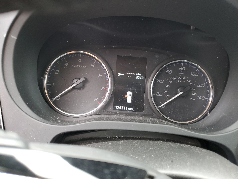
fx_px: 179
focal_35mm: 26
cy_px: 90
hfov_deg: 67.3
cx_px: 119
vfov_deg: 53.1
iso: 118
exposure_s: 1/50
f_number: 1.5
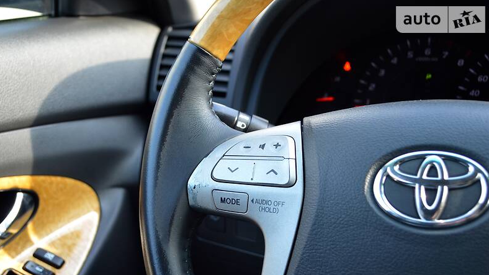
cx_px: 246
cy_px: 164
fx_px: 661
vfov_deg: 23.5
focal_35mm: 51
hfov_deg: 40.6
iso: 400
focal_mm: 32
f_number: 4.8
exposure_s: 1/80
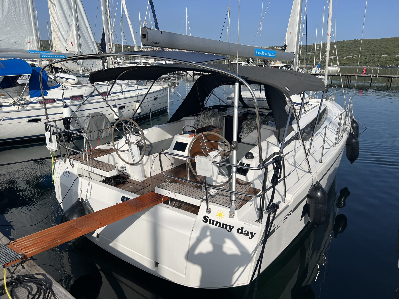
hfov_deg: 67.3
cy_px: 150
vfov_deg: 53.1
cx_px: 200
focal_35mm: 26
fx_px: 300
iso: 50
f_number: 1.5
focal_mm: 5.7
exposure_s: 1/8696
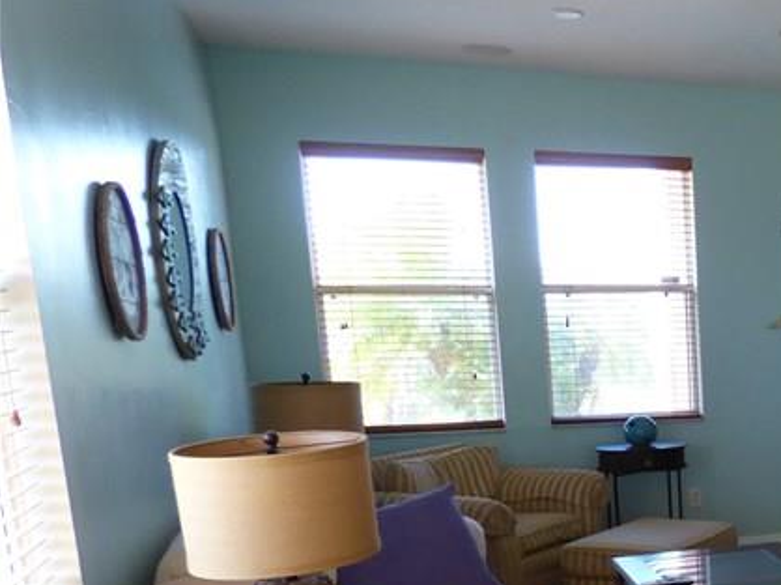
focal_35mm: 49
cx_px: 955
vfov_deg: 28.5
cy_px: 521
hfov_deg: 31.9
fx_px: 1105
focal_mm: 3.58
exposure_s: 1/60
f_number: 2.8
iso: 200
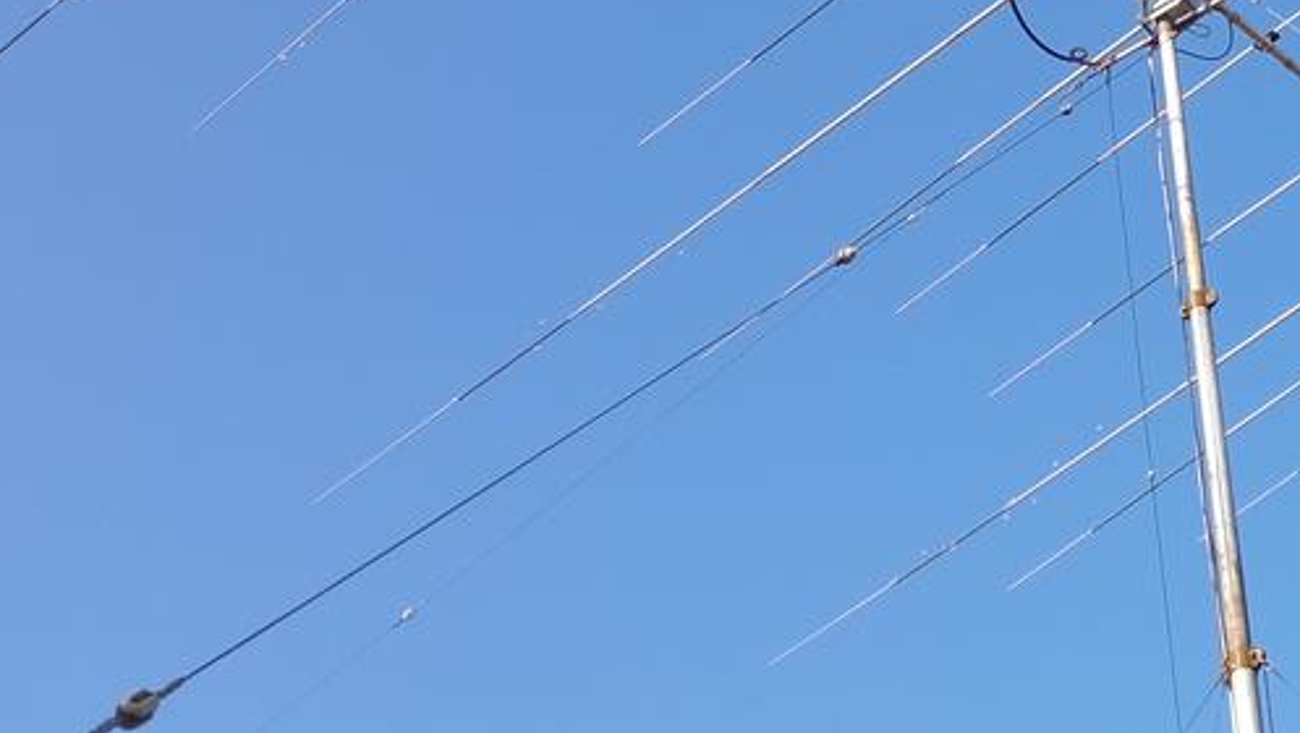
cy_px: -325
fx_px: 2448
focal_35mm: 71
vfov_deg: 15.8
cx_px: 1245
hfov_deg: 28.2
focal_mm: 3.79
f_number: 2.2
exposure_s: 1/685
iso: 112
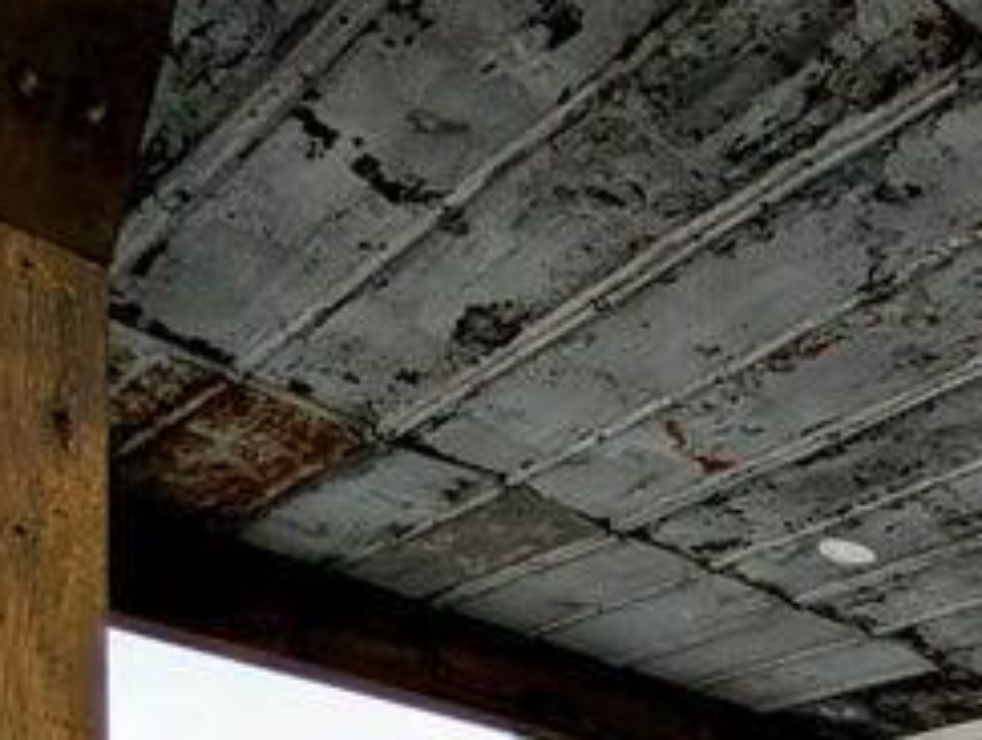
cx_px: 1435
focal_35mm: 42
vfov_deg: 24.1
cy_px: 1197
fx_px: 1193
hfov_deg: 29.5
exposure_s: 1/1626
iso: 63
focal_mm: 2.02
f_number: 1.7
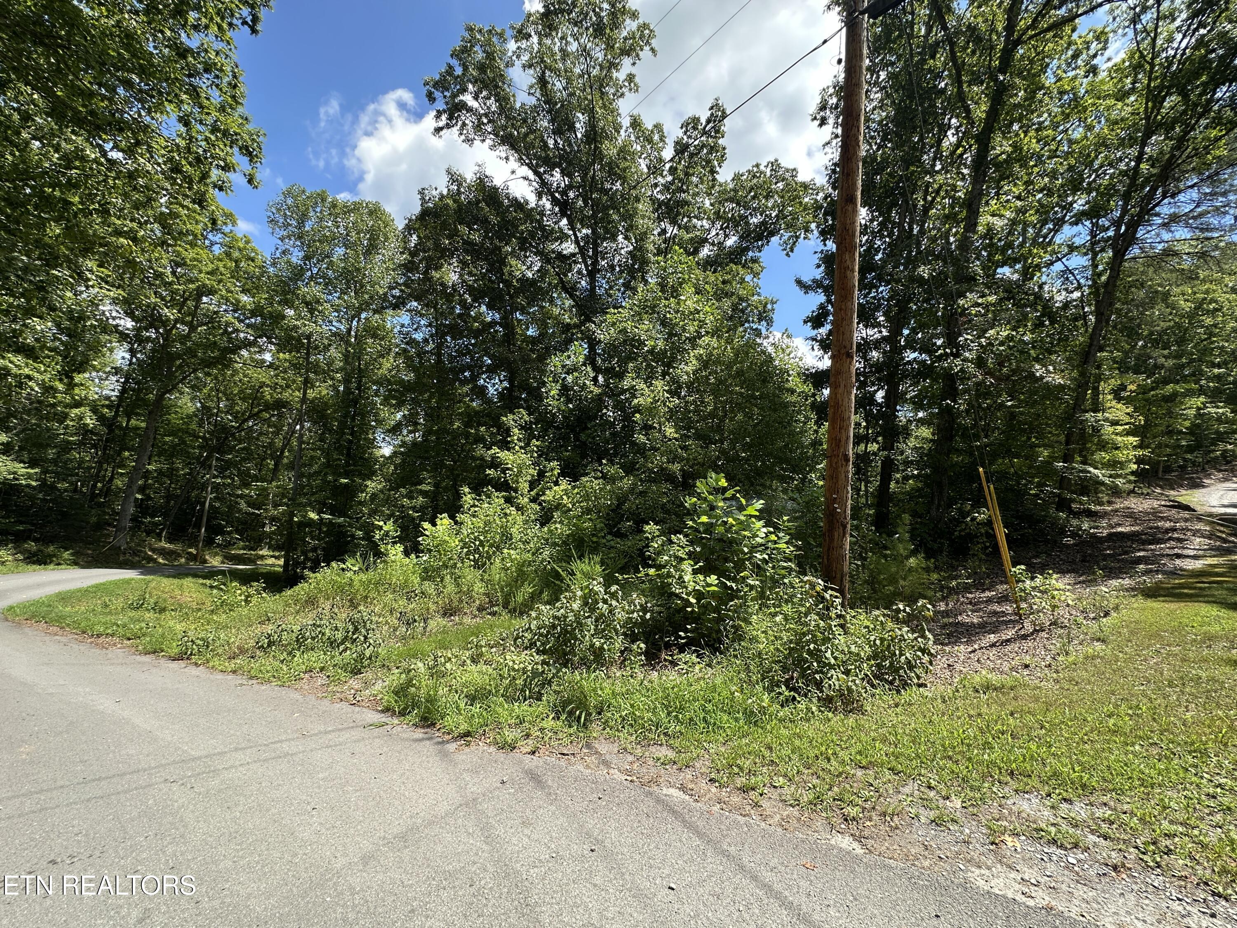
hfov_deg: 102.1
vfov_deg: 85.7
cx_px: 618
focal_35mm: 14
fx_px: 500
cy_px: 464
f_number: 2.2
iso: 40
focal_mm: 2.22
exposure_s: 1/456
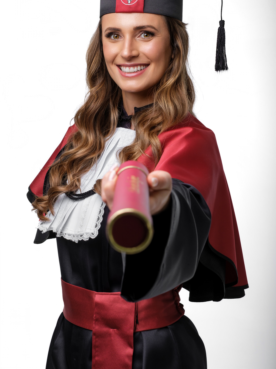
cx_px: 139
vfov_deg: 23.8
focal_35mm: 82
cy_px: 162
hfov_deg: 18.0
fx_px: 872
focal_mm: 50
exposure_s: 1/60
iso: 160
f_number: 6.4
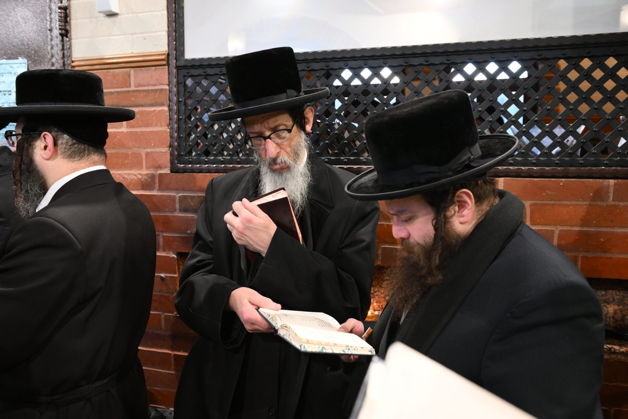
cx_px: 314
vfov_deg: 42.3
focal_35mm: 31
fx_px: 541
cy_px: 210
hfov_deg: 60.3
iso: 3200
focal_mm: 31
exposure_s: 1/160
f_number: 4
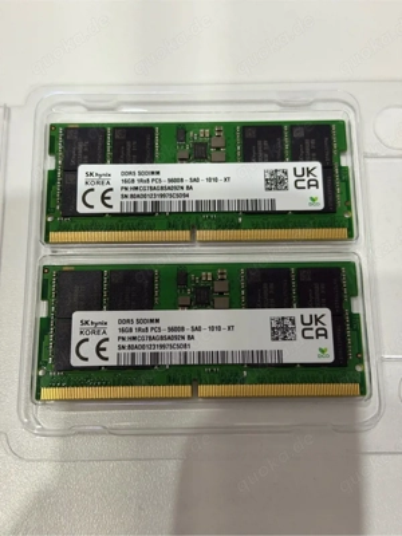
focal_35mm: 48
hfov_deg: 30.3
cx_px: 201
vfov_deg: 39.7
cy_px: 268
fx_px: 743
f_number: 1.78
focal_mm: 6.76
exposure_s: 1/33
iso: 400
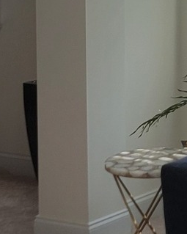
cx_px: 271
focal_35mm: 169
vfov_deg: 11.2
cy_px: -55
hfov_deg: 8.9
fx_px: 1170
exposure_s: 1/120
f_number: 1.8
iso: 25
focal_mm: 6.7
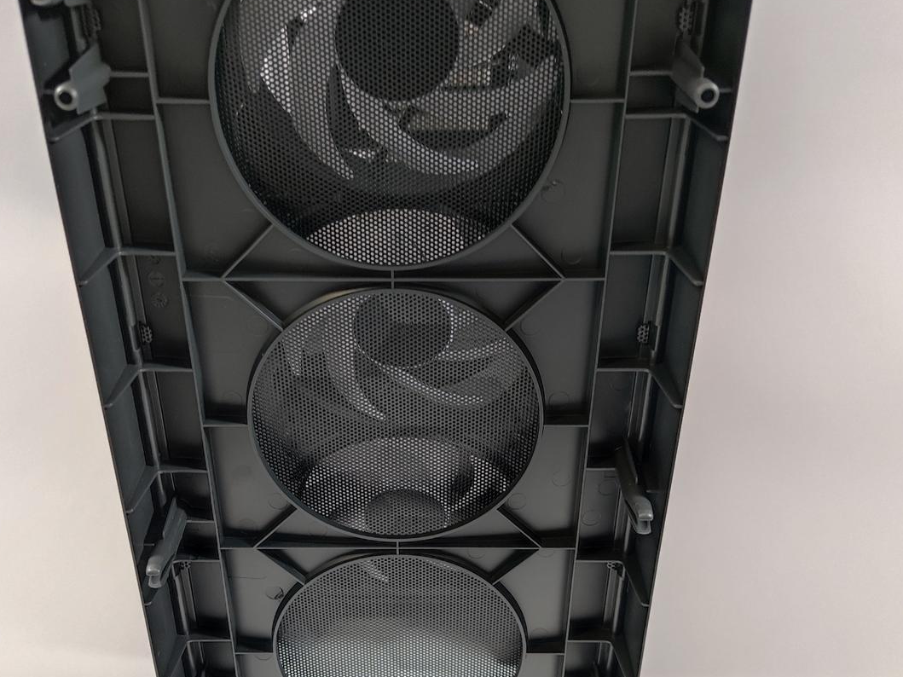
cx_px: 436
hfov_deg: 54.0
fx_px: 887
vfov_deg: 41.6
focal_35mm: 34
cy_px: 412
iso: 331
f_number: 1.85
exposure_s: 1/33
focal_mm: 6.78
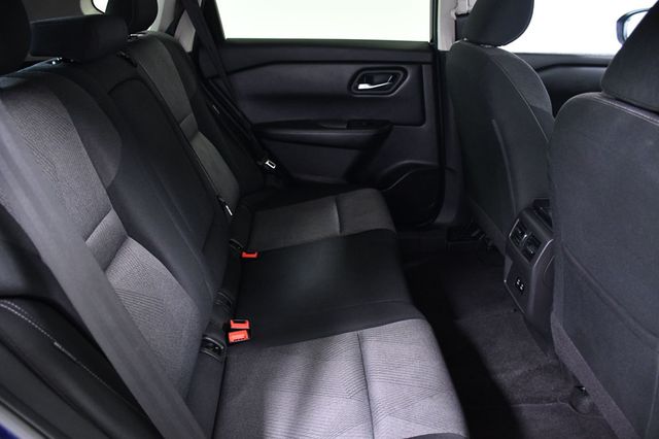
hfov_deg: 67.4
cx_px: 330
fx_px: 494
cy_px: 220
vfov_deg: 47.9
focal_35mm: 27
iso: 2500
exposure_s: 1/60
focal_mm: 18
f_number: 4
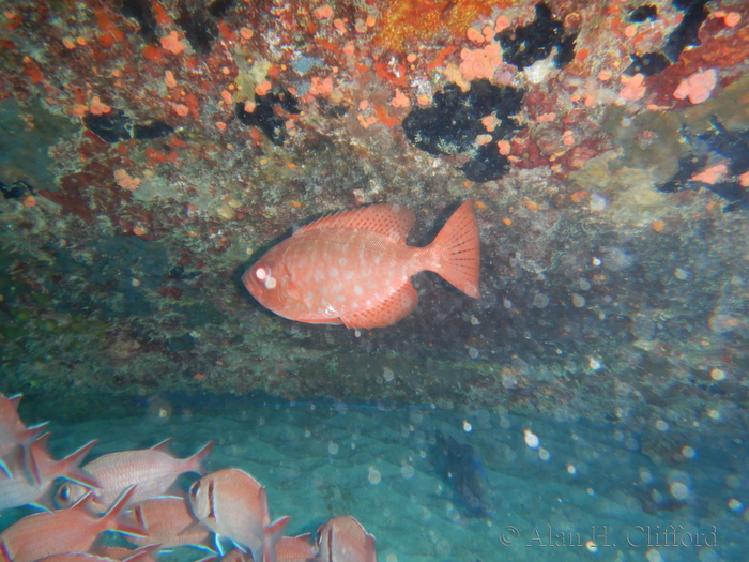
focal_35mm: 24
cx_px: 374
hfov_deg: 71.6
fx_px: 519
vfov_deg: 56.8
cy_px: 281
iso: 250
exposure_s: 1/30
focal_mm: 4.3
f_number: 2.8
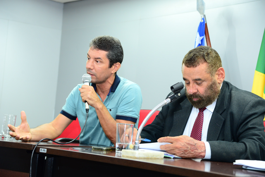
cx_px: 132
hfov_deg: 30.9
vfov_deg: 20.9
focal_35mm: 65
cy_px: 88
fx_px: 479
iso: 1600
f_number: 4.5
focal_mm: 65
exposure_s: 1/60
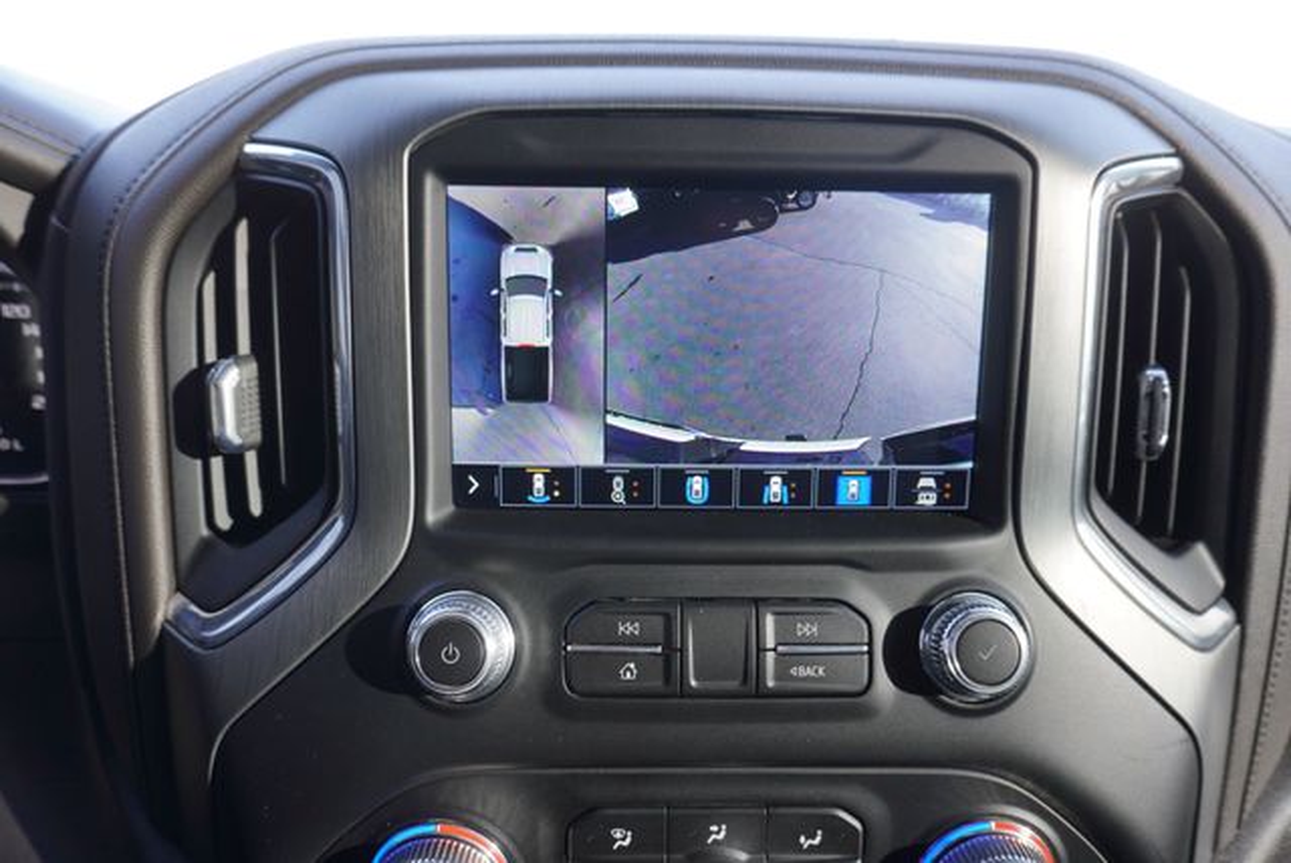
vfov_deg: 53.2
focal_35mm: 24
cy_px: 432
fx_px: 861
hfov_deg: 73.7
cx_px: 646
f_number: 4
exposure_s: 1/60
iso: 160
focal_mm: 16
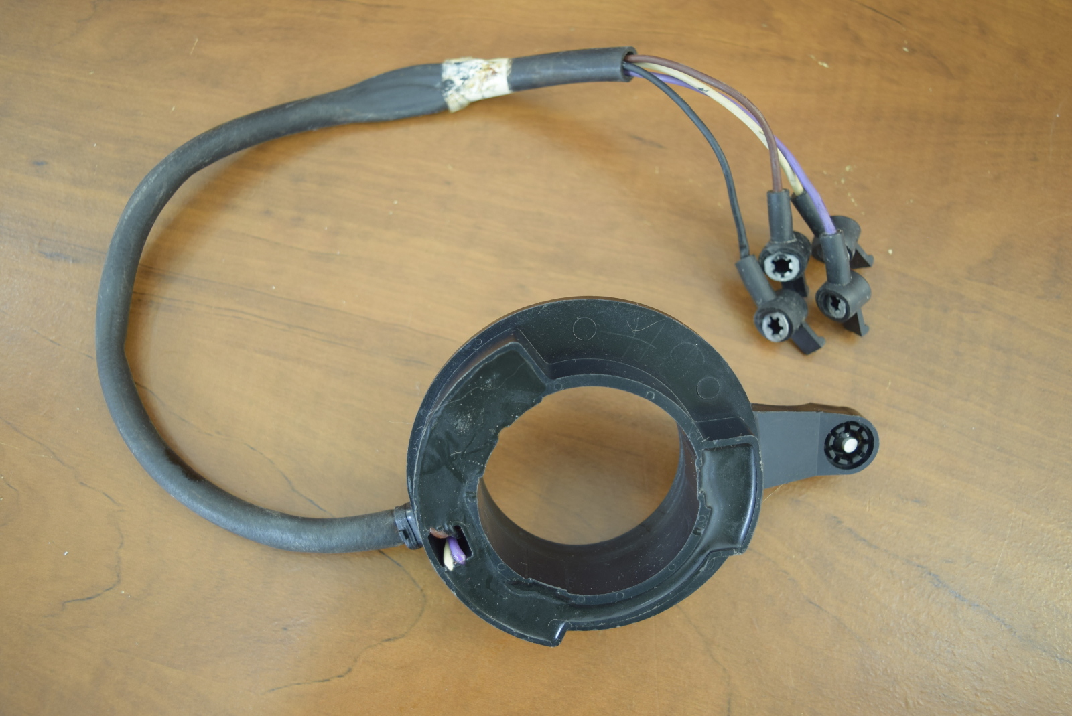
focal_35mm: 33
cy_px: 358
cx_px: 536
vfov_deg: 40.0
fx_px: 983
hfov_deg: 57.2
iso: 360
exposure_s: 1/40
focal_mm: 22
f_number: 3.8
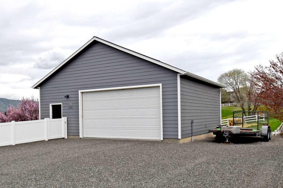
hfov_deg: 51.3
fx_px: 283
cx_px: 77
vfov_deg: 36.7
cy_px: 113
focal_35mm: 36
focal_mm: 10
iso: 100
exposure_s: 1/200
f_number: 10
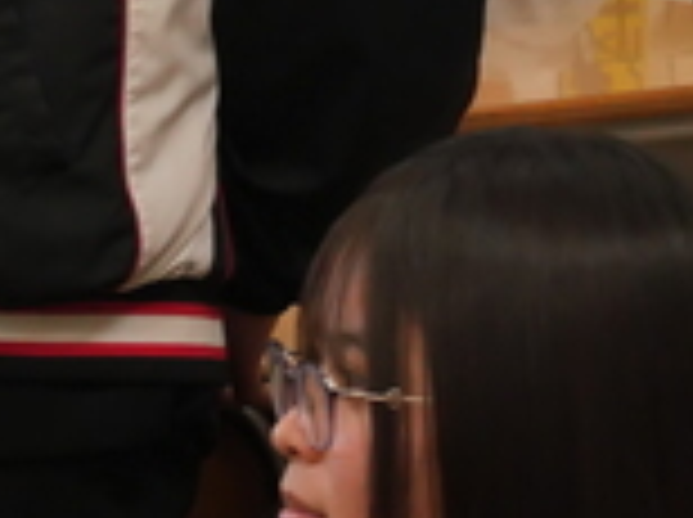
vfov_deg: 4.3
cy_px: -466
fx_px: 6776
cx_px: -207
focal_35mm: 339
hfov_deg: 5.8
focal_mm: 29
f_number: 5.5
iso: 1250
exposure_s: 1/60
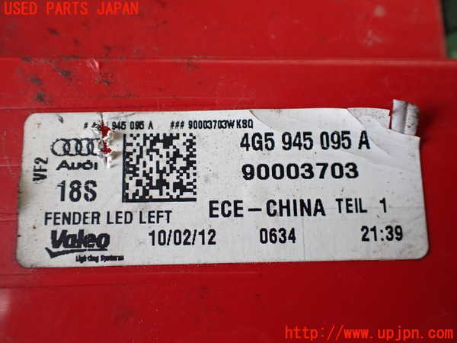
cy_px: 172
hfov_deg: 60.0
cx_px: 228
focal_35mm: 30
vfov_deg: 46.8
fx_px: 396
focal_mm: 5.4
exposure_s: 1/125
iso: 200
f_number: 2.3
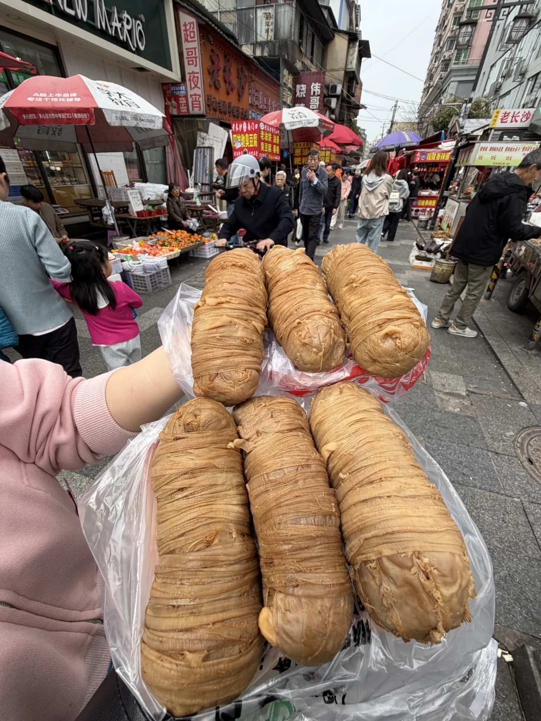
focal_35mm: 14
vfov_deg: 102.1
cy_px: 360
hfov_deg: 85.7
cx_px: 270
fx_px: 292
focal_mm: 2.22
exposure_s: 1/644
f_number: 2.2
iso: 40
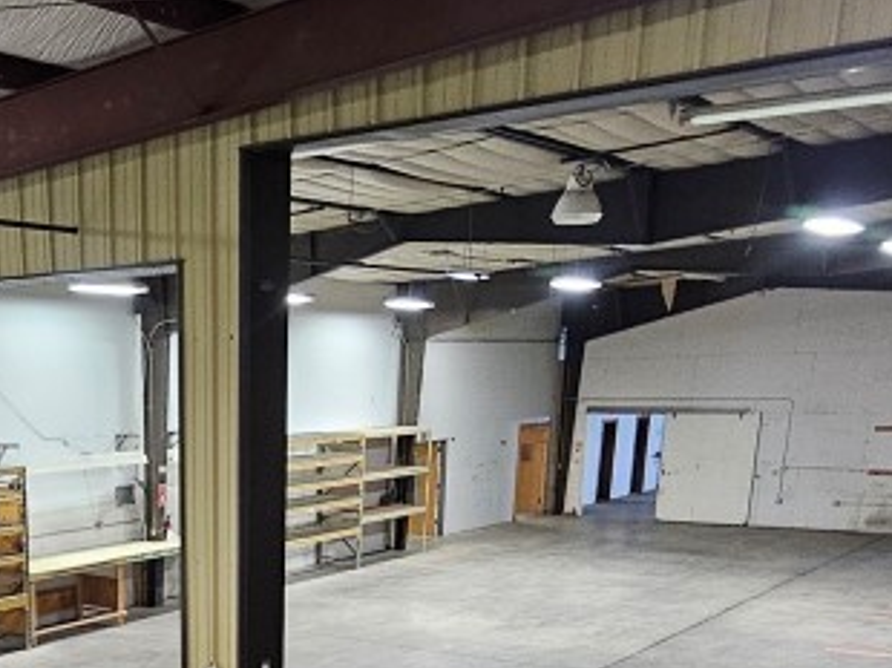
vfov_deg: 29.7
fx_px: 1107
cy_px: 760
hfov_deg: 41.9
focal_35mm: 43
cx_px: 173
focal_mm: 2.2
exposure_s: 1/40
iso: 320
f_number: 2.2
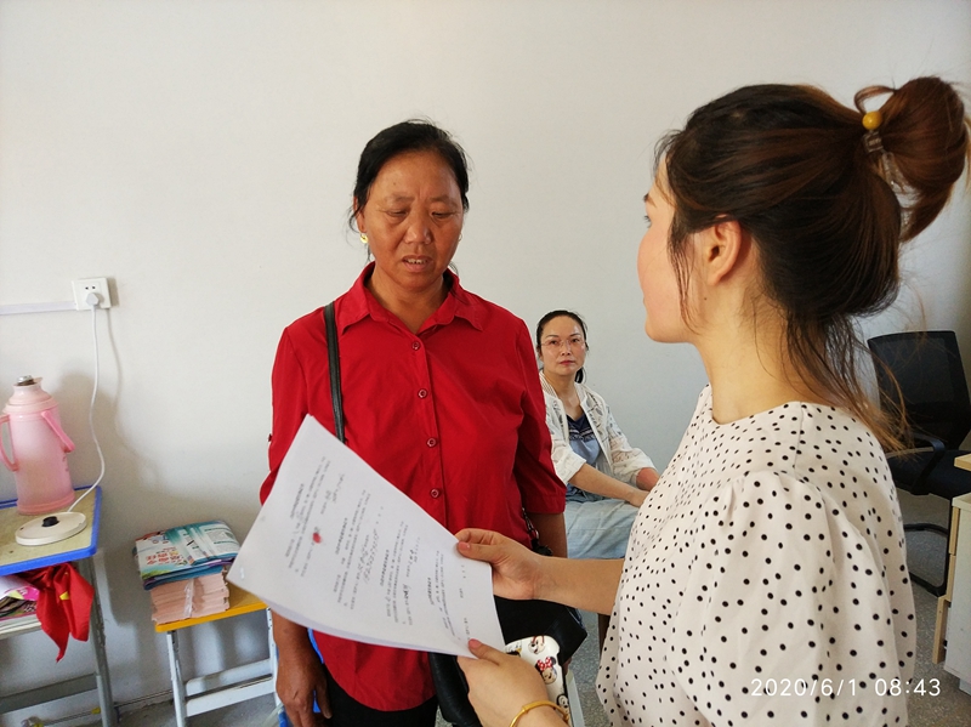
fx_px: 645
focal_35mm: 23
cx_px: 486
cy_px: 364
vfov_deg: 58.8
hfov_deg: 74.0
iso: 640
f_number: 2
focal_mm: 4.06
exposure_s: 1/100
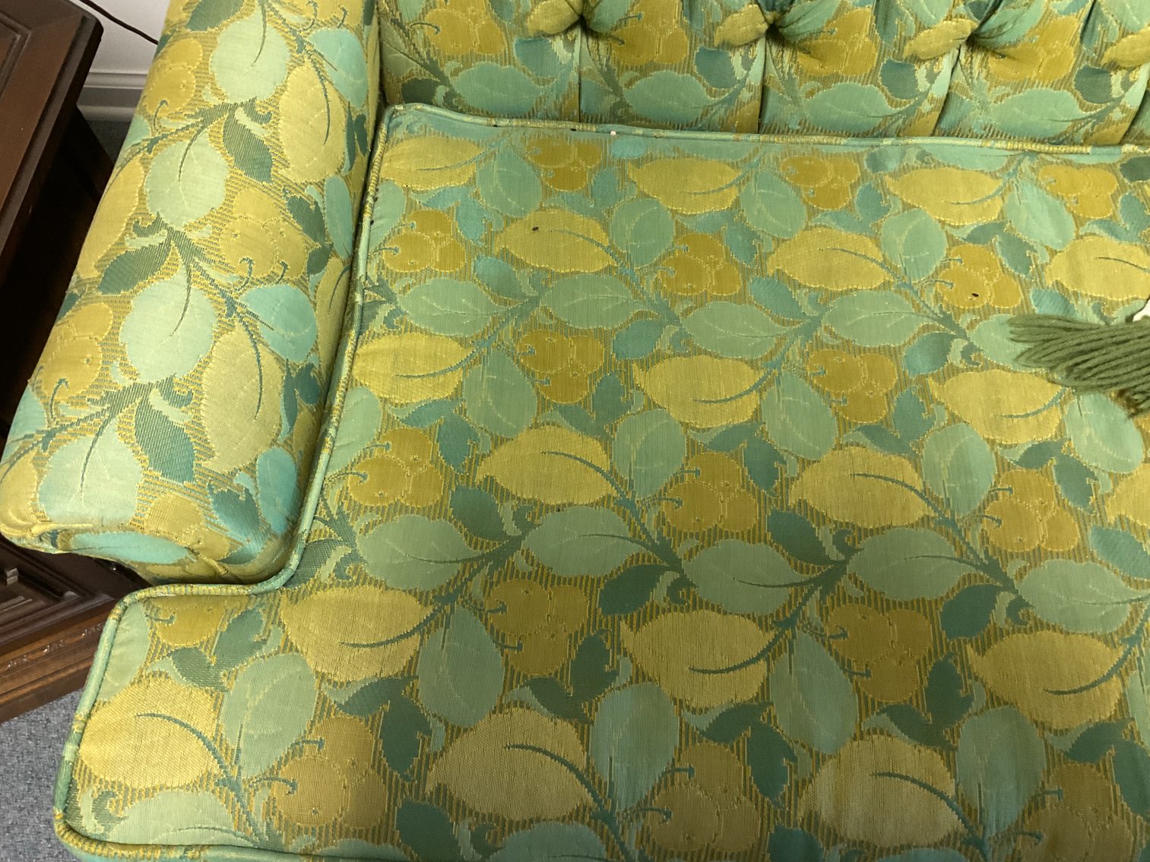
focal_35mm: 29
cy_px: 431
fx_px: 964
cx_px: 575
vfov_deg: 48.2
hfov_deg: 61.7
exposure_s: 1/40
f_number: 1.8
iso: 250
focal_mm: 3
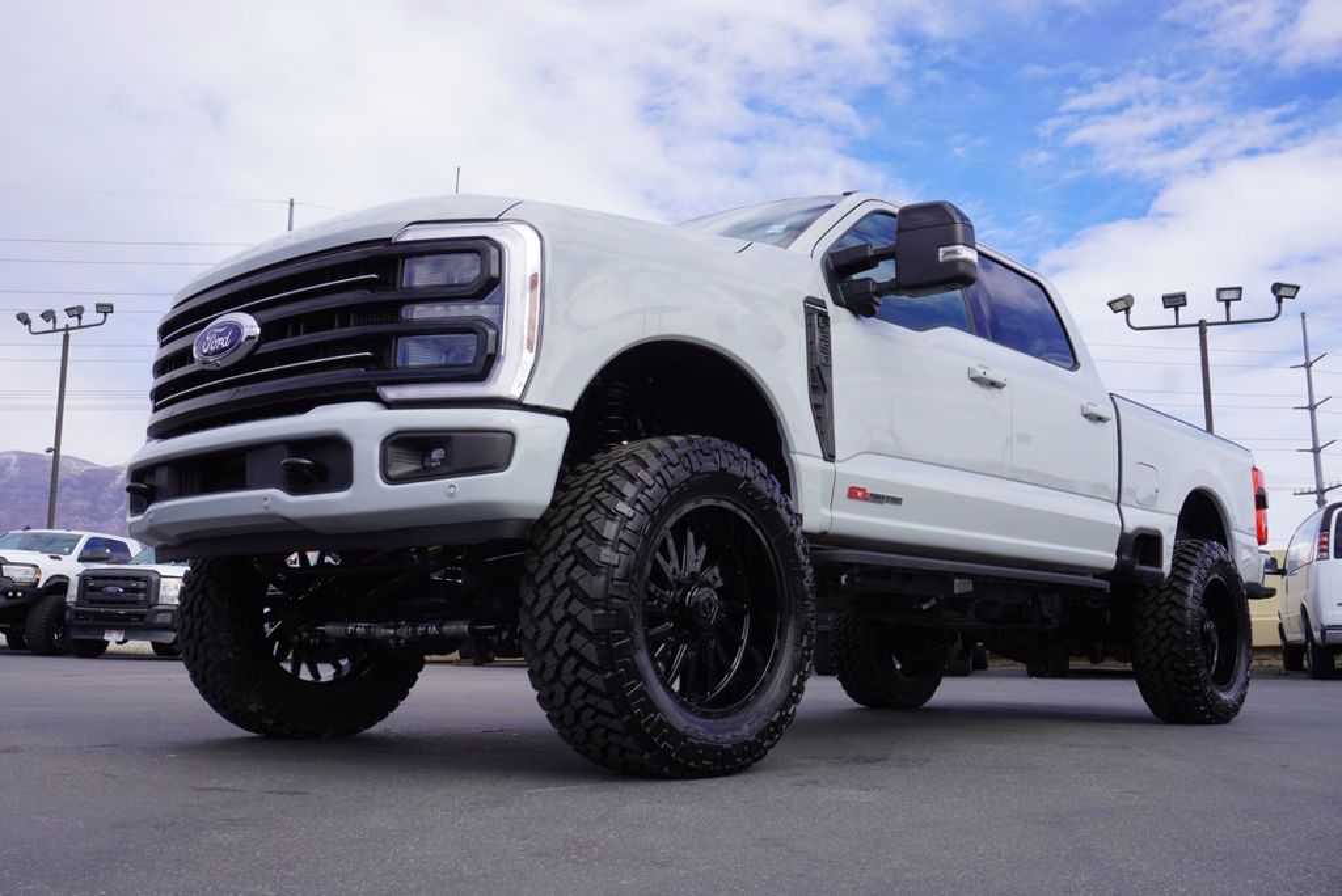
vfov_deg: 38.4
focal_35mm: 34
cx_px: 671
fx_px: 1287
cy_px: 448
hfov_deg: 55.1
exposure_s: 1/125
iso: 100
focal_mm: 23
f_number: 10
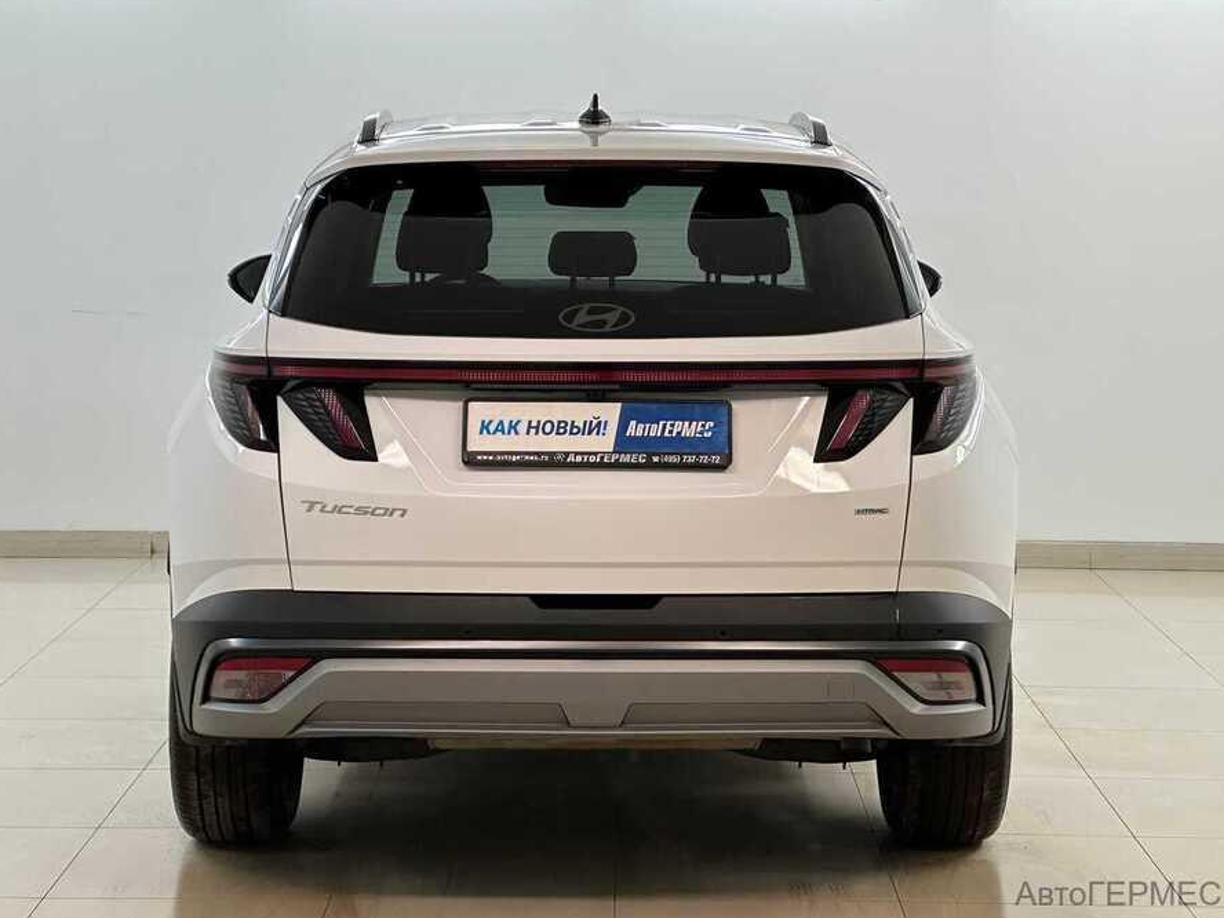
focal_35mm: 78
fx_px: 2758
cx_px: 615
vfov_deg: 18.9
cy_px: 456
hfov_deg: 25.0
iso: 160
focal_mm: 9
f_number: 2.8
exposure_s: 1/100
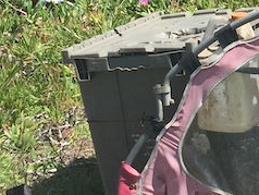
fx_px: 1093
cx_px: 276
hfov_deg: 13.3
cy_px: 68
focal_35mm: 146
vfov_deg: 10.2
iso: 32
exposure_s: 1/1364
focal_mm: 4.15
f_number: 2.2
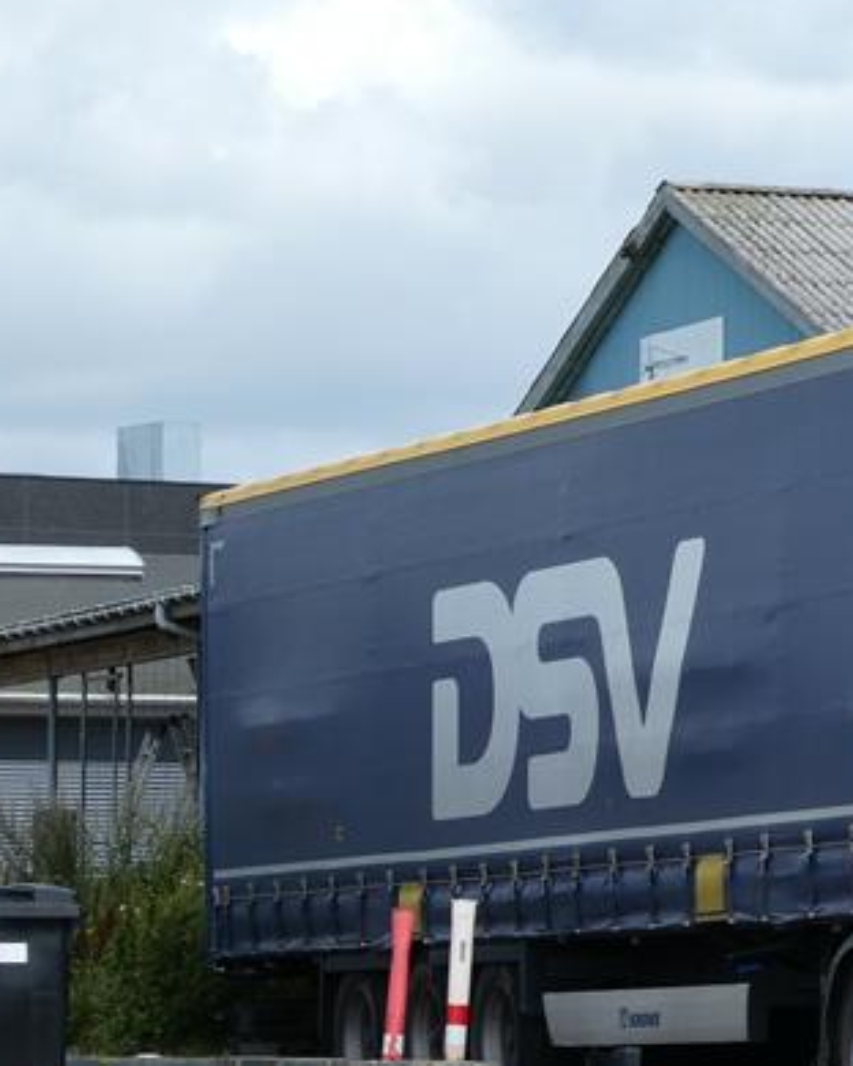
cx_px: 930
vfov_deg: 9.1
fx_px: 6690
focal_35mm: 212
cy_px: 787
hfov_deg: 7.3
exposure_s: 1/320
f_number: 5.1
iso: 80
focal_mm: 19
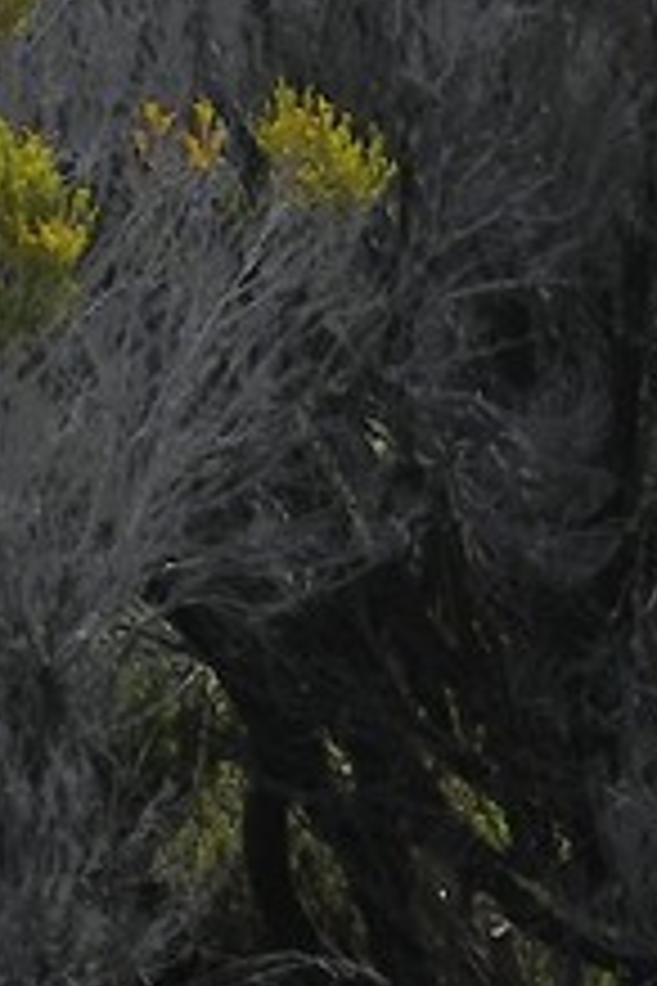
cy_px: -1652
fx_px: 13988
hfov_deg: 2.6
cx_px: -1606
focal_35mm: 511
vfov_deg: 3.9
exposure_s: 1/160
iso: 200
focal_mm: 70
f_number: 14
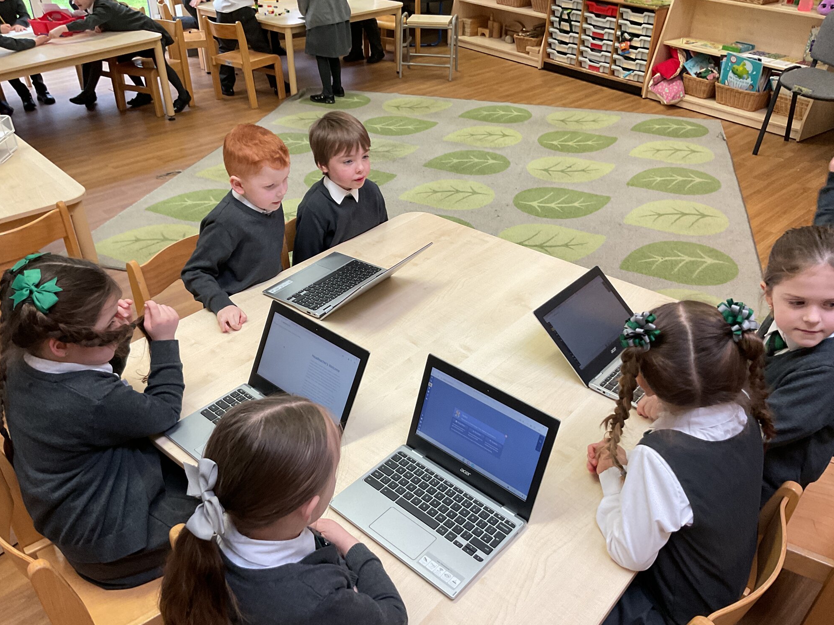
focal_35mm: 30
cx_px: 409
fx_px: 723
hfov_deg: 60.0
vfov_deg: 46.8
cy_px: 322
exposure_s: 1/50
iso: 100
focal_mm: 3
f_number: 1.8
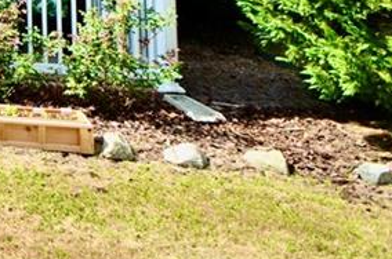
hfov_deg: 24.1
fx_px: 587
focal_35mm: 54
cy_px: -141
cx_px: -261
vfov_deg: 20.8
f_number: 8
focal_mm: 10
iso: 200
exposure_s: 1/250
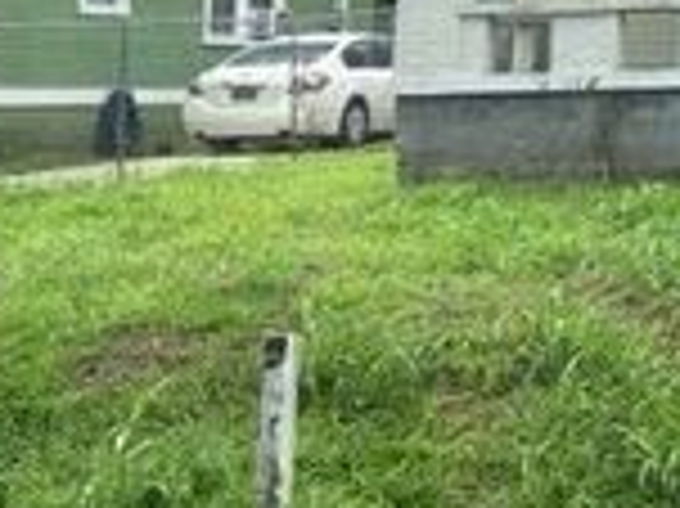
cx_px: 1058
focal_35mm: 86
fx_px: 1688
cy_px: -106
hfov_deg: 19.5
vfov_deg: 16.4
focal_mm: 4.25
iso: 32
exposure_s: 1/1346
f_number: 1.8
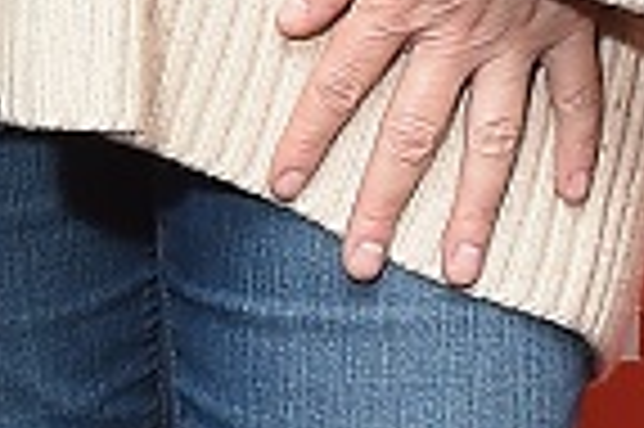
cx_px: -286
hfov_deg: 7.7
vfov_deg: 5.1
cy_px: -342
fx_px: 4735
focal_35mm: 265
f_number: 4.5
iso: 640
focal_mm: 27
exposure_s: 1/160
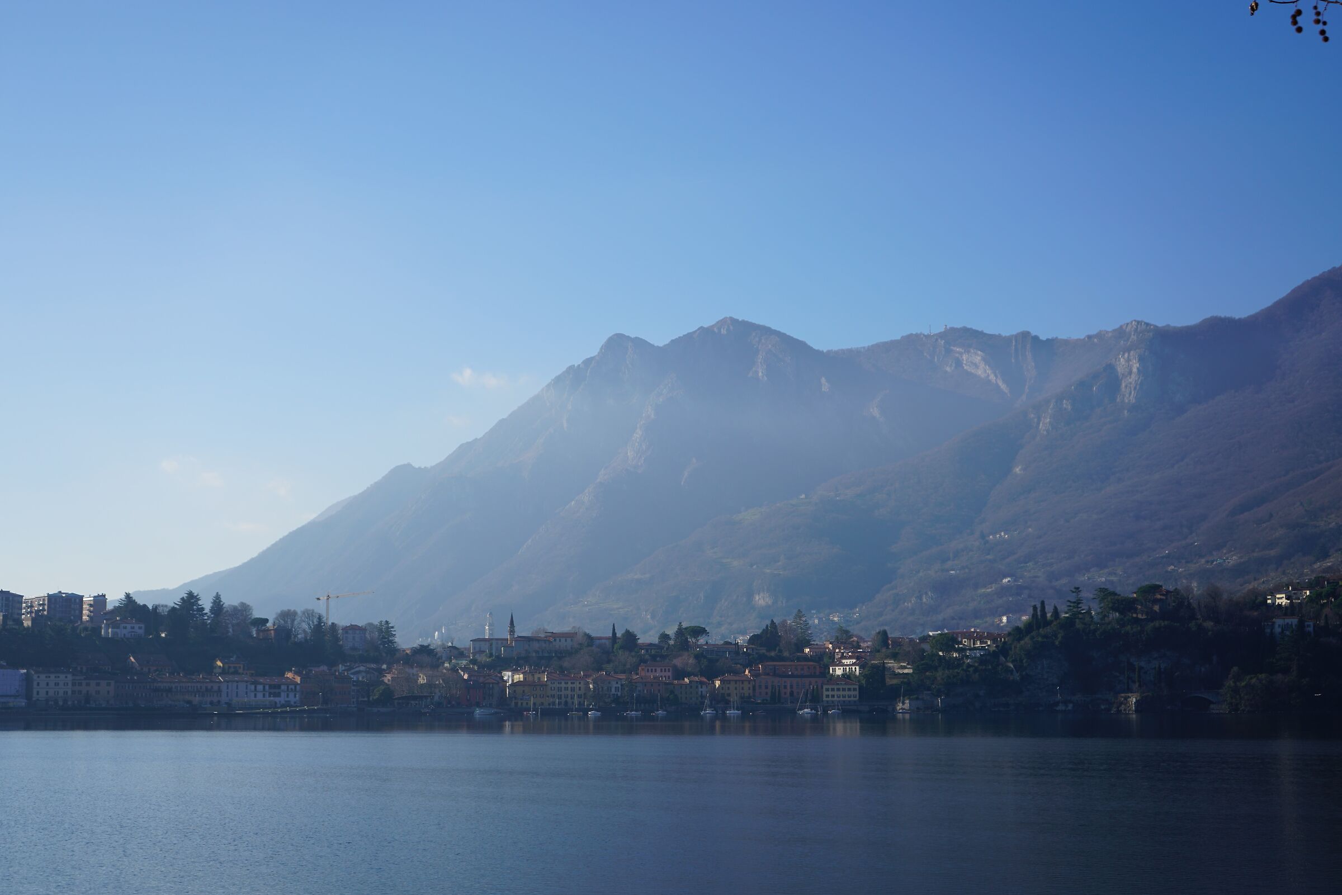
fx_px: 1715
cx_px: 671
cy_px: 448
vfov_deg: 29.3
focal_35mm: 46
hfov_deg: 42.7
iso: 100
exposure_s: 1/800
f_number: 5
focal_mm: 46
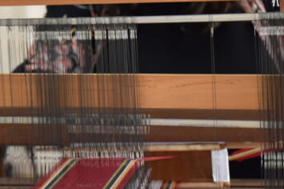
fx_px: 1195
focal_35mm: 151
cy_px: 30
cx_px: 70
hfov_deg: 13.5
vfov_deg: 9.0
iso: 320
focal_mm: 35
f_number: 4.2
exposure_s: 1/100
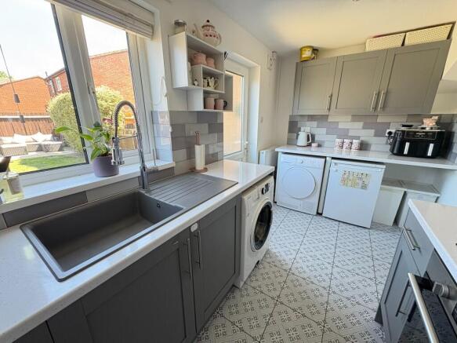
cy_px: 172
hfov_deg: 102.1
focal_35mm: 14
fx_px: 185
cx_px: 228
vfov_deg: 85.7
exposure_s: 1/87
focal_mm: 2.22
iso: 250
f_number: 2.2
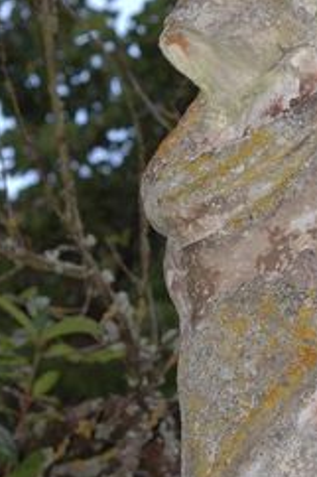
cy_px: 246
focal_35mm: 260
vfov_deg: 7.9
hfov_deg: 5.3
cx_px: 363
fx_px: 3439
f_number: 7.1
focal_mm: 60
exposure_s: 1/500
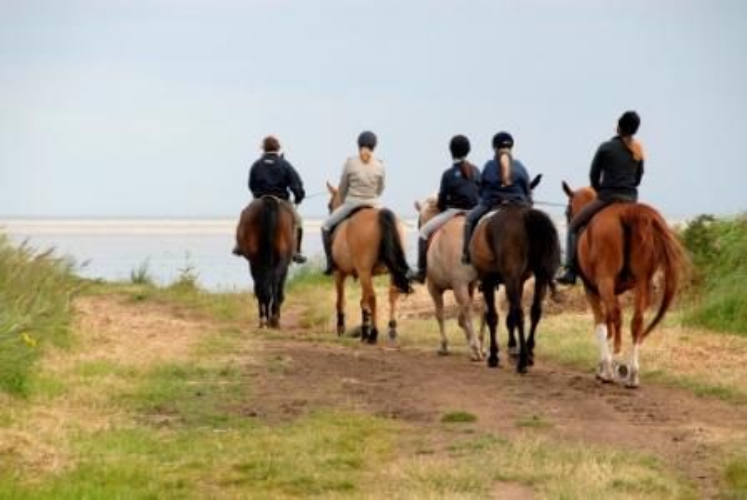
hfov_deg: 8.1
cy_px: 250
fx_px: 5298
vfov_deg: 5.4
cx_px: 374
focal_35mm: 255
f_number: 6.3
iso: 100
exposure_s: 1/160
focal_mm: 170
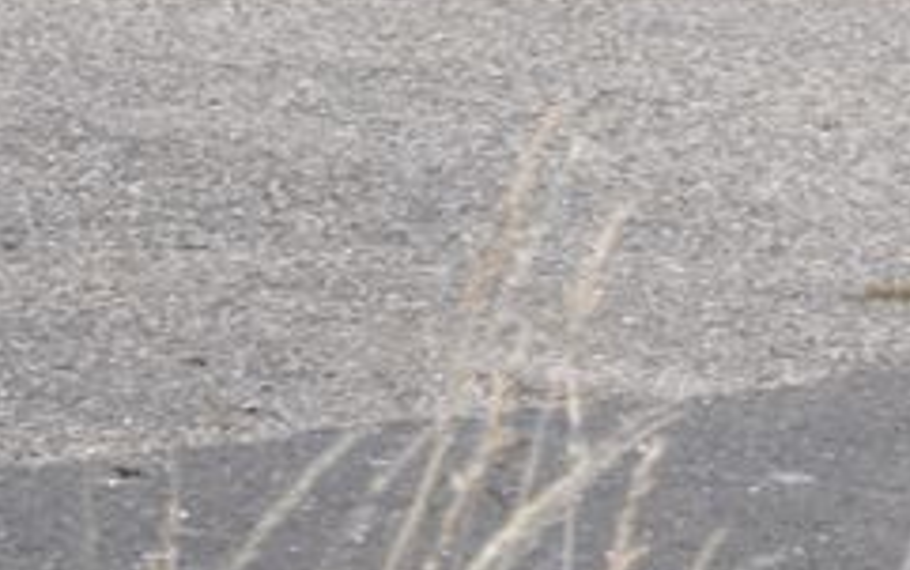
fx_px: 26366
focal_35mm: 1062
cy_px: -887
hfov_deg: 2.0
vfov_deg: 1.2
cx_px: 1408
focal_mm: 105
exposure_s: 1/640
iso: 200
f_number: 6.3
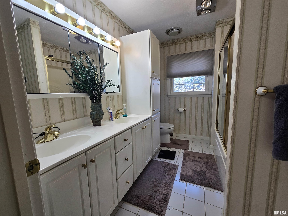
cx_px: 144
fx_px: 108
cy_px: 108
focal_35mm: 13
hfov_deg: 106.2
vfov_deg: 89.9
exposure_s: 1/120
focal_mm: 2.2
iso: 80
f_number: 2.2
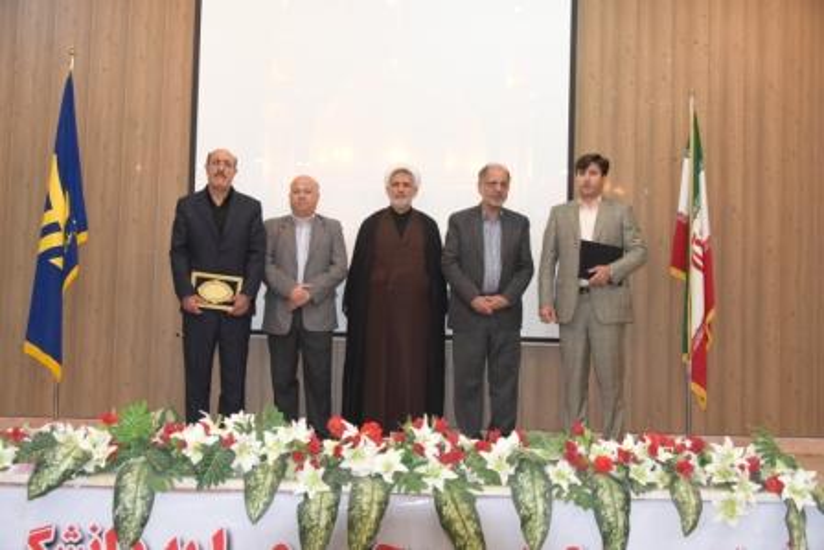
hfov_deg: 43.6
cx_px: 412
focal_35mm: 45
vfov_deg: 29.9
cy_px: 275
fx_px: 1030
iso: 2200
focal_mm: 45
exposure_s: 1/60
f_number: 5.6
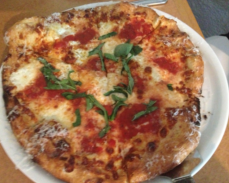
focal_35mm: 37
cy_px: 91
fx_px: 251
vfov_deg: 40.1
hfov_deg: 49.1
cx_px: 118
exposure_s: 1/15
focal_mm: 4.28
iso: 800
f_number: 2.4
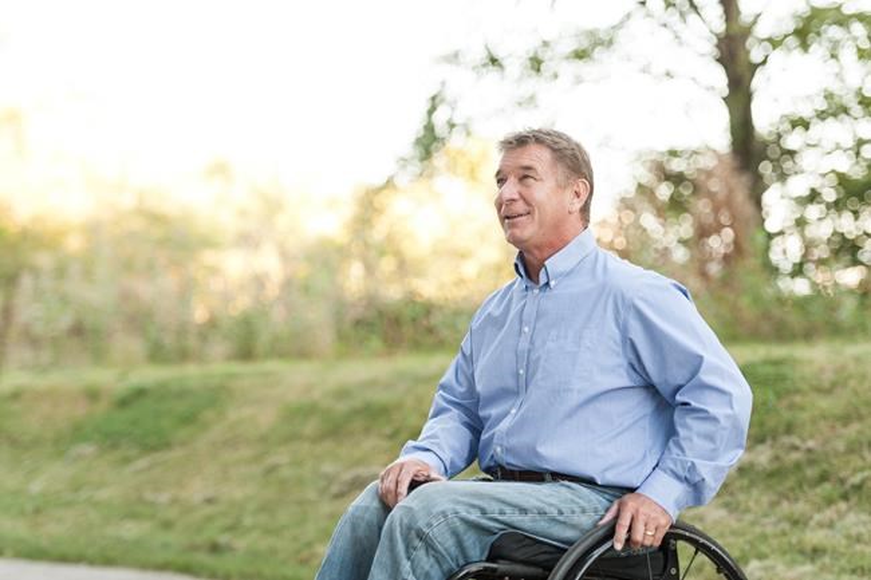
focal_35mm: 112
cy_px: 290
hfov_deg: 18.3
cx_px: 436
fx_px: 2709
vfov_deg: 12.2
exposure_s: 1/400
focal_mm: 112
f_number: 2.8
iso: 640
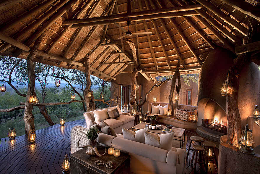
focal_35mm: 17
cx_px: 130
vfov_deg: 70.5
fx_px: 123
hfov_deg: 93.2
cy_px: 87
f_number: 11
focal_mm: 17
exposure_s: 4
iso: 200
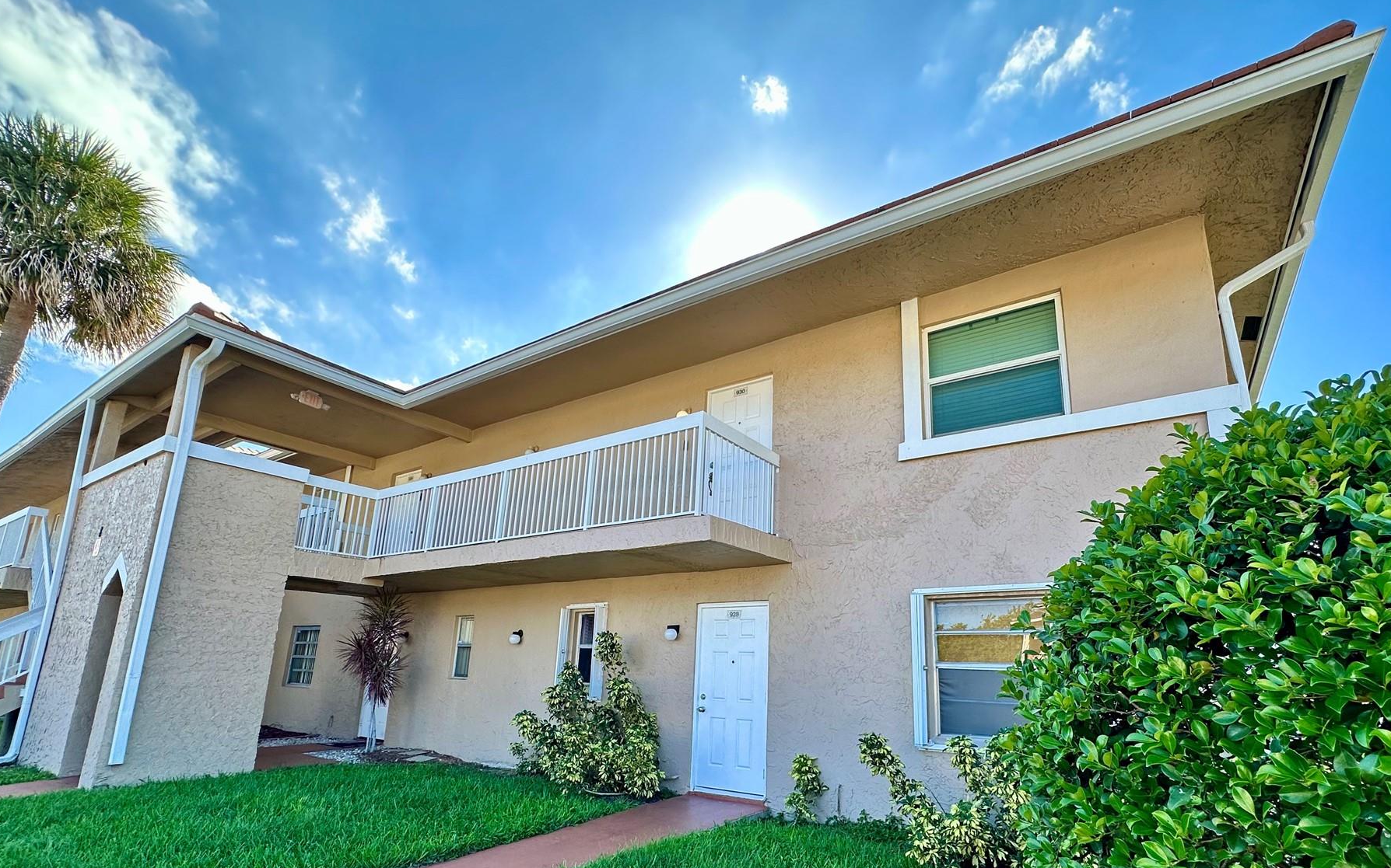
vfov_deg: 67.1
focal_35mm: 17
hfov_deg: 94.2
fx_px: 644
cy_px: 535
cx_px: 750
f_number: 2.2
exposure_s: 1/483
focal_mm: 2.22
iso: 40
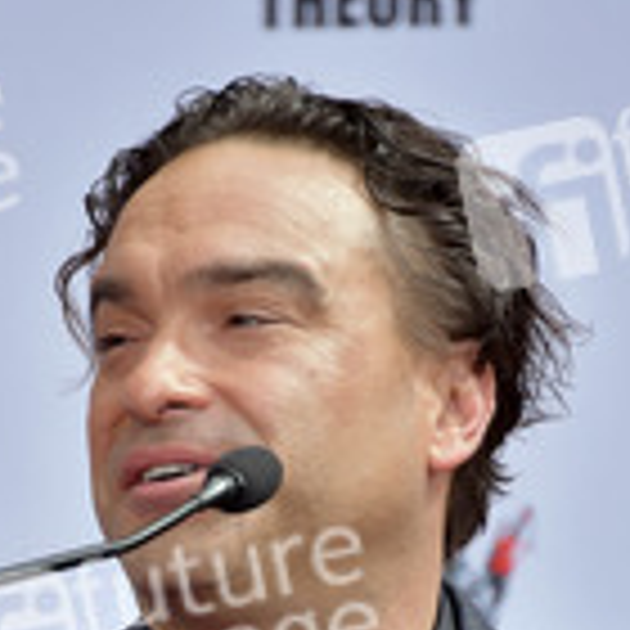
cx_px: 281
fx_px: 15031
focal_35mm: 730
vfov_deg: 2.4
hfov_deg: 2.4
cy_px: 860
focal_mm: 300
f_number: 5.6
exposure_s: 1/250
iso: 160
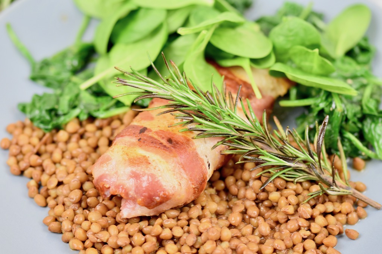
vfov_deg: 8.7
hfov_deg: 13.0
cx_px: 191
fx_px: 1671
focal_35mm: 158
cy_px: 127
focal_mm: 105
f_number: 4
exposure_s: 1/60
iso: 400
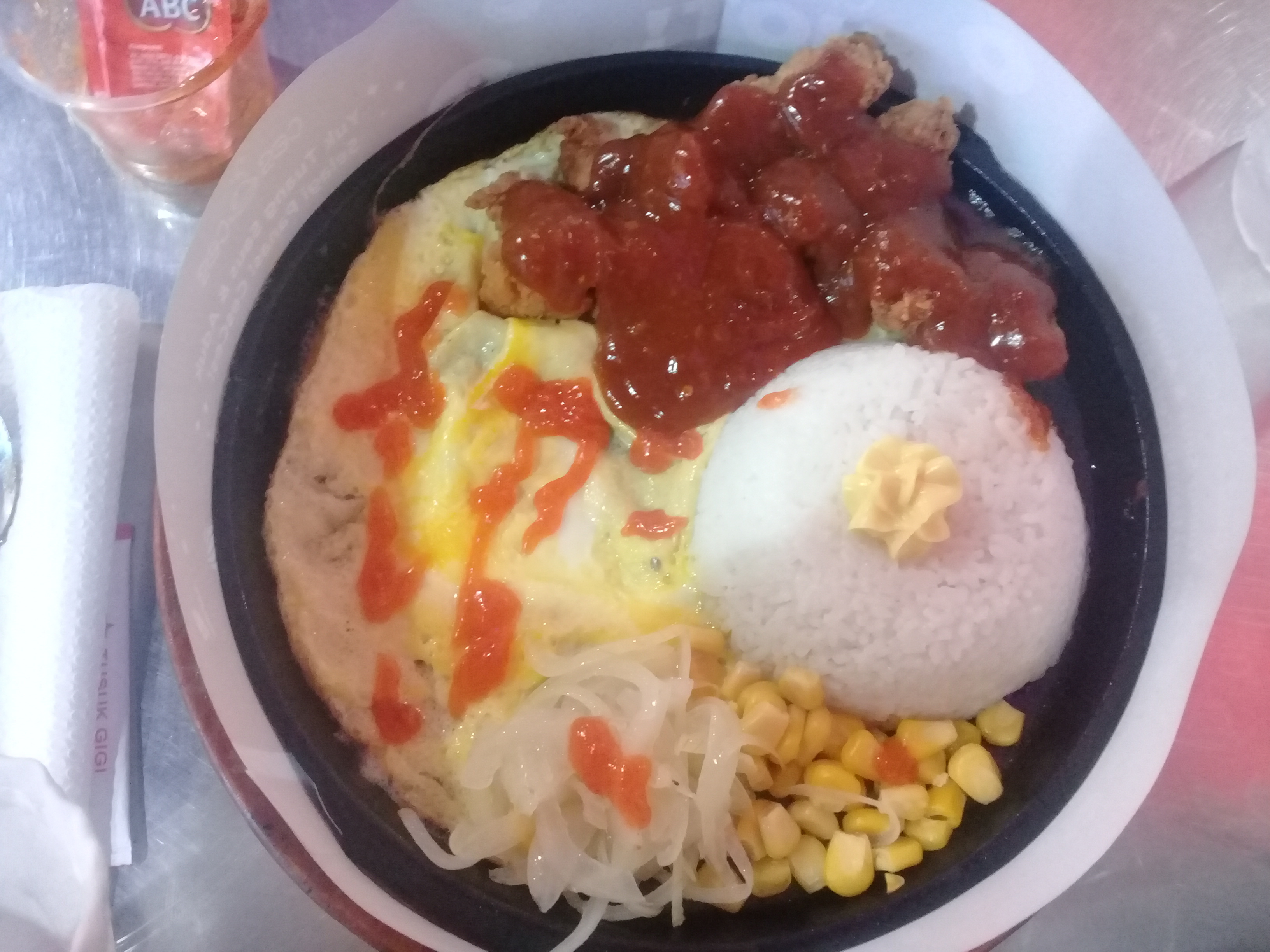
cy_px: 476
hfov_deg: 58.4
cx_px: 635
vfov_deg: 45.4
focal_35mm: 31
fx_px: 1137
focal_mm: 3.3
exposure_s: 1/17
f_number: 2.2
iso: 500
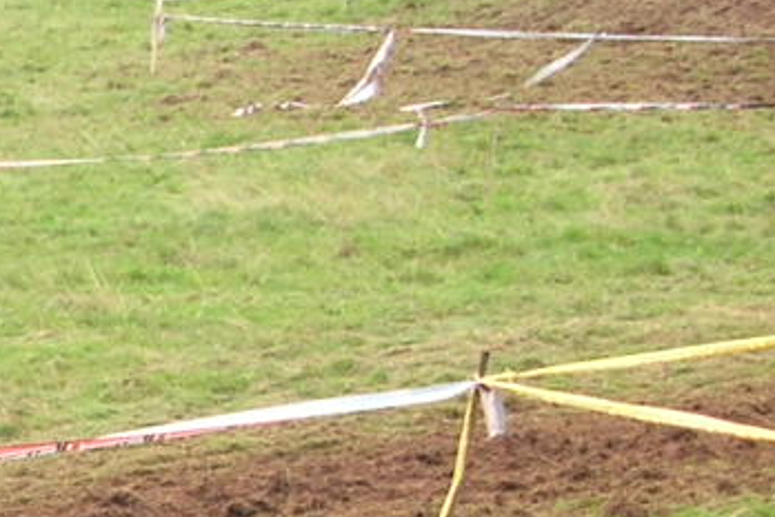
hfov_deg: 11.7
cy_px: 610
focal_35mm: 167
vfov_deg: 8.2
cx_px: -440
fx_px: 3596
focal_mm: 5.8
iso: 50
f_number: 2.8
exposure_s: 1/210
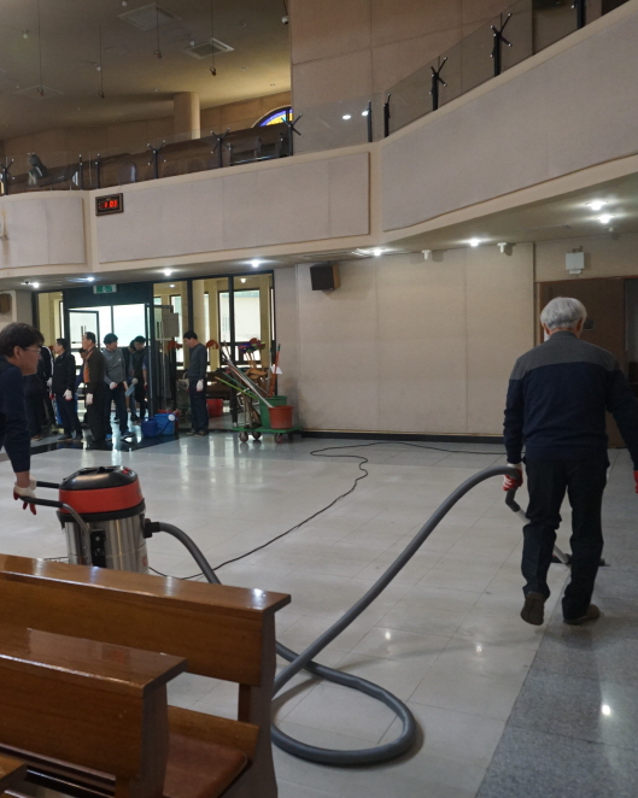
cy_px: 399
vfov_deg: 52.9
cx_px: 151
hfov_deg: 41.9
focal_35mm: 34
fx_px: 803
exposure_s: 1/160
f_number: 4
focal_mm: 16
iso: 1250
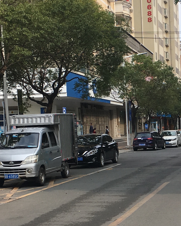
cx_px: 178
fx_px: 609
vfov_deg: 20.8
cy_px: 173
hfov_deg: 16.6
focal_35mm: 91
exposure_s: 1/705
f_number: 2.2
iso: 25
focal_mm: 4.15
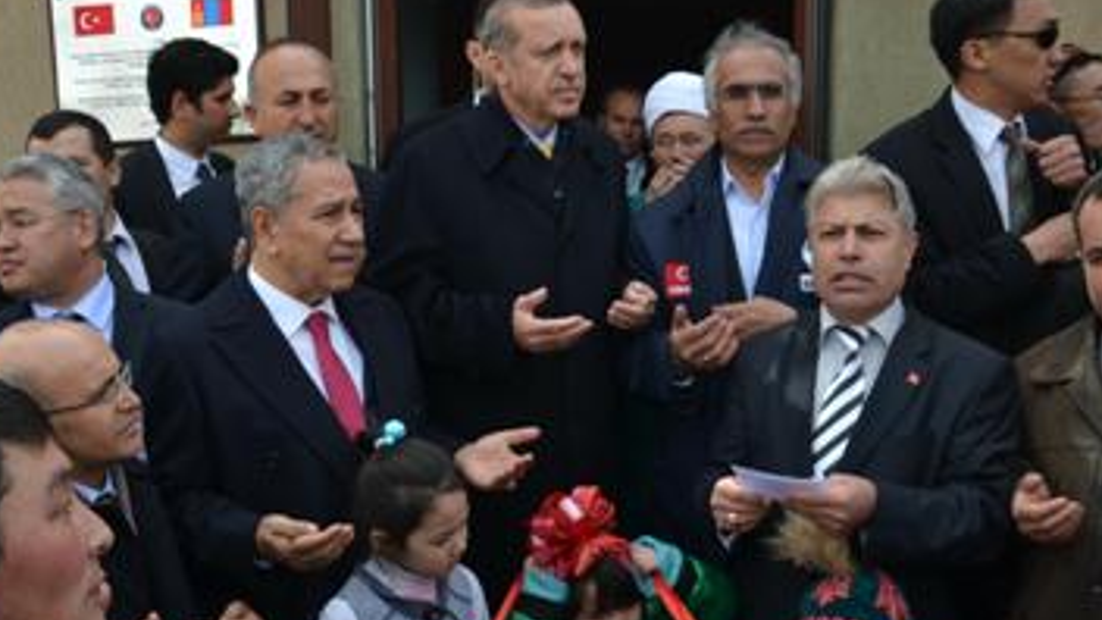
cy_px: 427
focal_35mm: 36
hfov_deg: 55.2
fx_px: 1052
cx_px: 504
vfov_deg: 32.5
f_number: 5.6
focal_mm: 18
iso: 110
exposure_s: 1/125
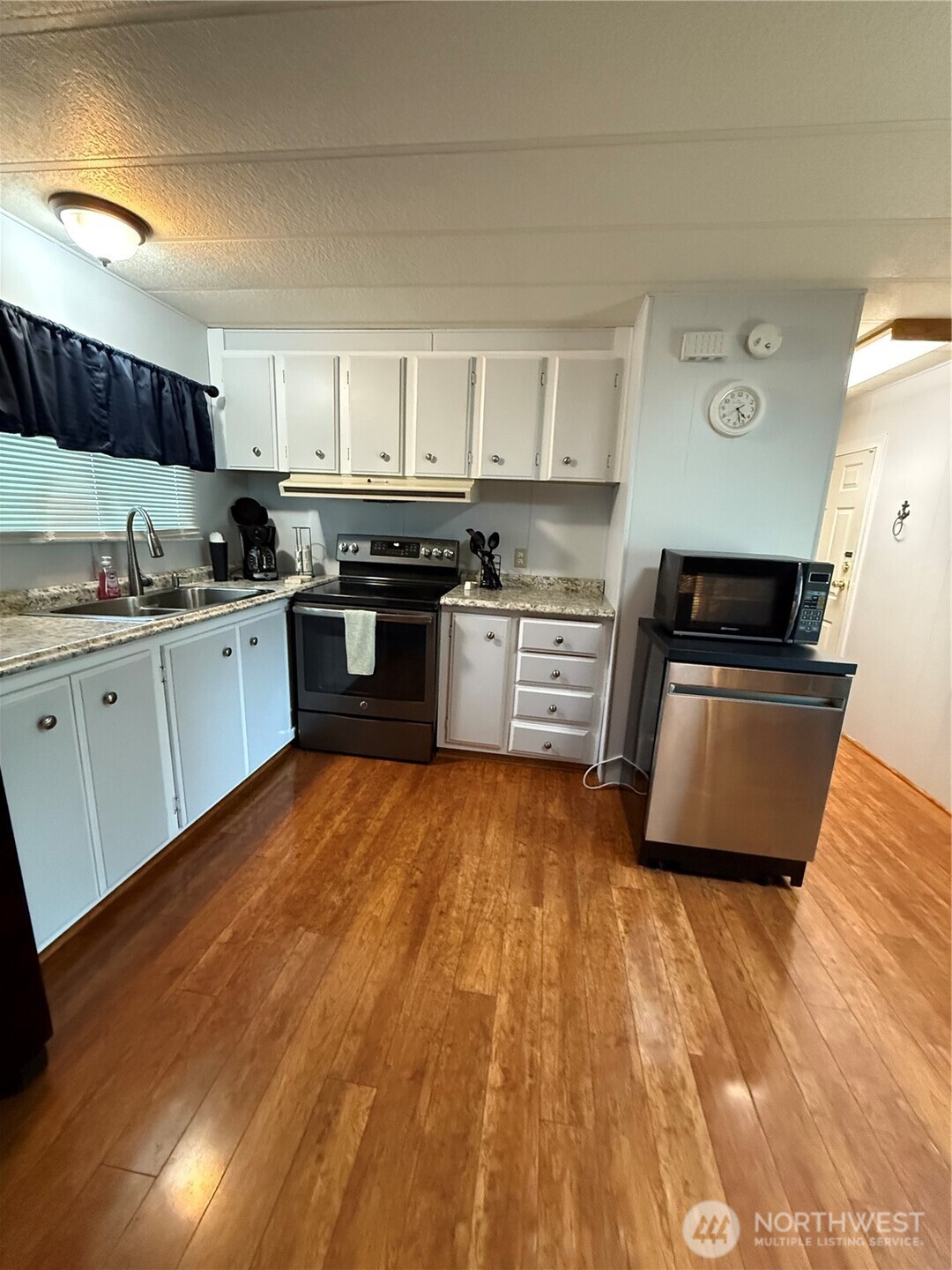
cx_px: 476
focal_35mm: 14
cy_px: 635
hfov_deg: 85.7
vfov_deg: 102.1
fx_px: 513
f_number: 2.2
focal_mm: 2.22
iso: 1000
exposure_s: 1/60
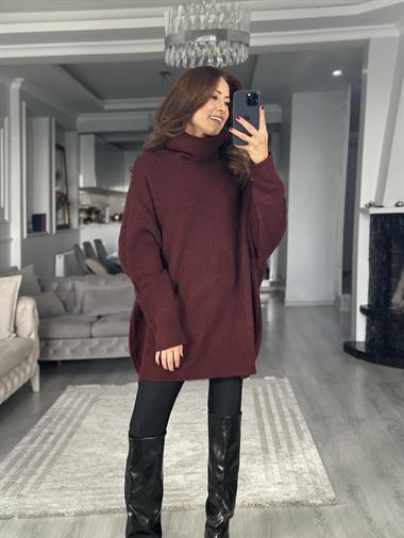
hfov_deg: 30.3
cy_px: 269
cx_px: 202
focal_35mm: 48
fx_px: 746
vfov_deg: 39.6
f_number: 1.78
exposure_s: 1/60
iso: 125
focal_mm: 6.86
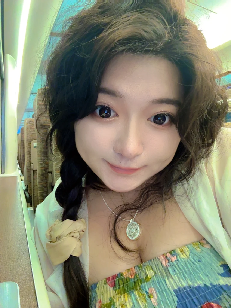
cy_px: 154
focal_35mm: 23
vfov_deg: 73.9
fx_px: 205
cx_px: 116
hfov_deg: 58.9
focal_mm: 2.69
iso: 640
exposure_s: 1/30
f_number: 1.9
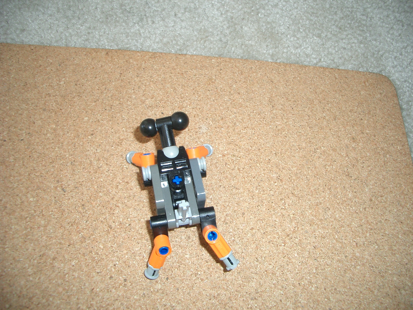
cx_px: 206
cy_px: 155
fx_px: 418
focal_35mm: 35
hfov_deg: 52.6
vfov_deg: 40.7
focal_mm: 5.8
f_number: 2.6
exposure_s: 1/40
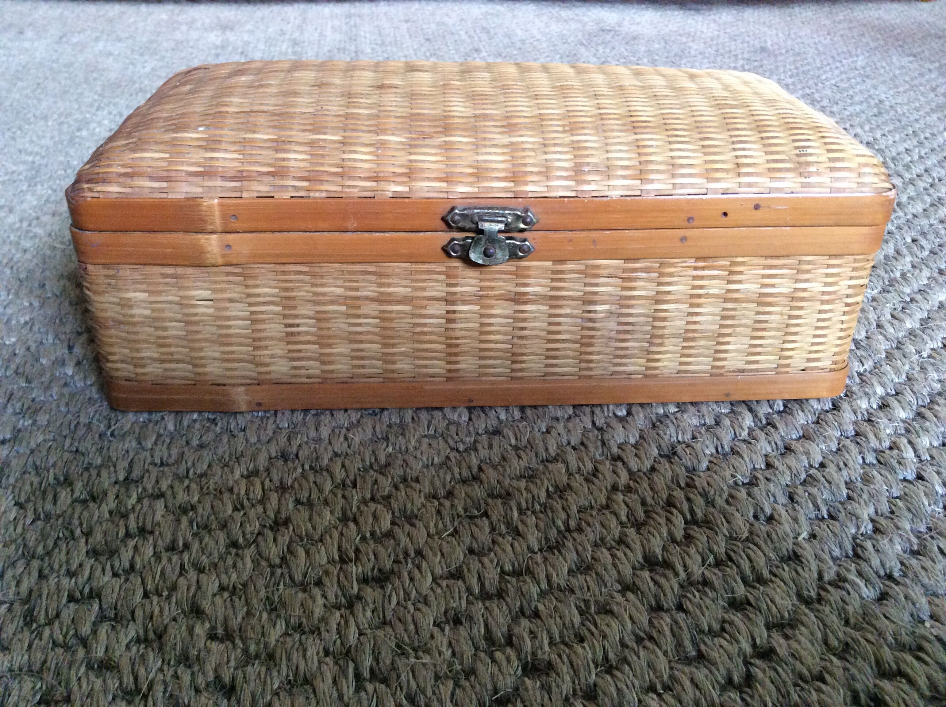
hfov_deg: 56.9
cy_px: 354
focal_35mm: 32
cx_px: 473
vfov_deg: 44.1
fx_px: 873
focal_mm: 3.3
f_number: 2.4
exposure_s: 1/25
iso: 250
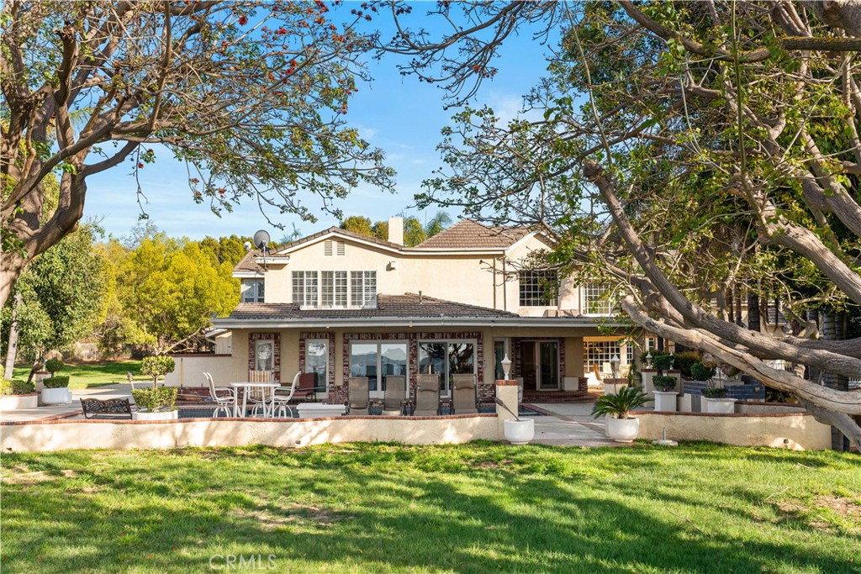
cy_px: 287
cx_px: 430
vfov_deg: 40.0
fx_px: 789
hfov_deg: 57.2
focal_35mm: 33
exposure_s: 1/50
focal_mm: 33
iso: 100
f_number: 6.3
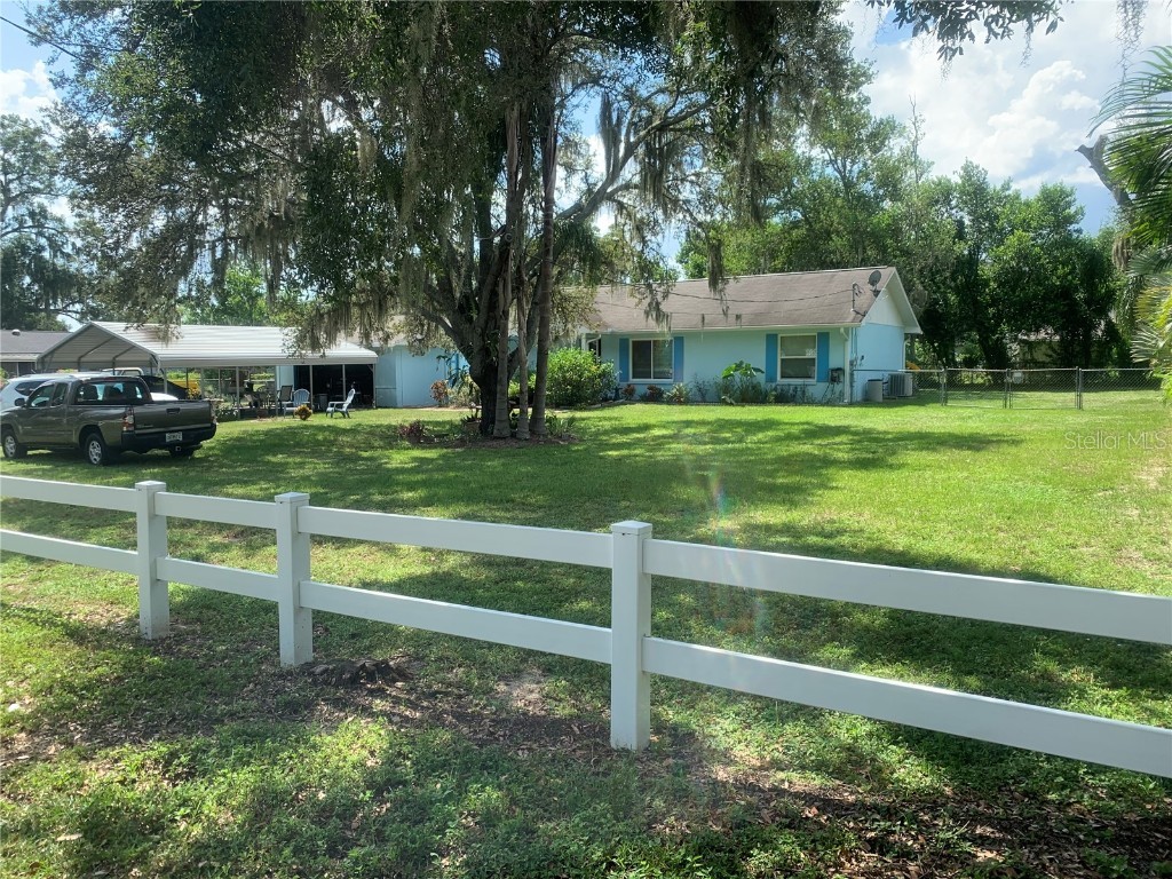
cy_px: 440
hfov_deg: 67.3
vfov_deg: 53.1
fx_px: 880
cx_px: 586
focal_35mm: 26
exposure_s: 1/808
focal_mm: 4.25
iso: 25
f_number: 1.8
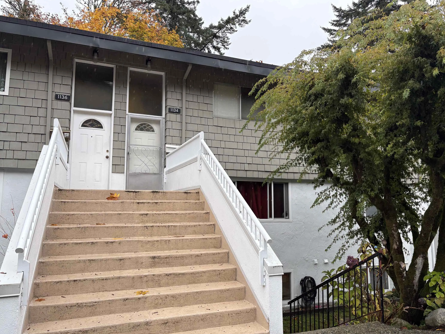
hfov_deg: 65.3
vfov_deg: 51.4
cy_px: 167
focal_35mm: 27
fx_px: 347
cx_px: 230
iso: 40
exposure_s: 1/122
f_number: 1.6
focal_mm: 5.96
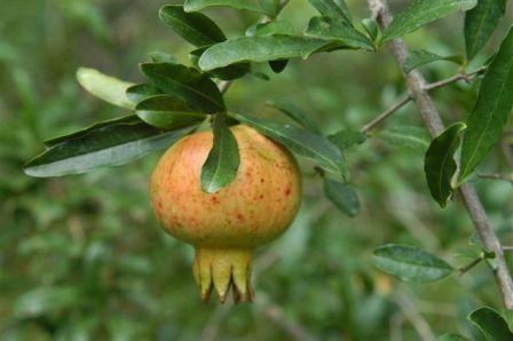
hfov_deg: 19.5
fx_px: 1495
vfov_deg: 13.0
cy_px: 170
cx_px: 256
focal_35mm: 105
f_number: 6.3
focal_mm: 70
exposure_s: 1/125
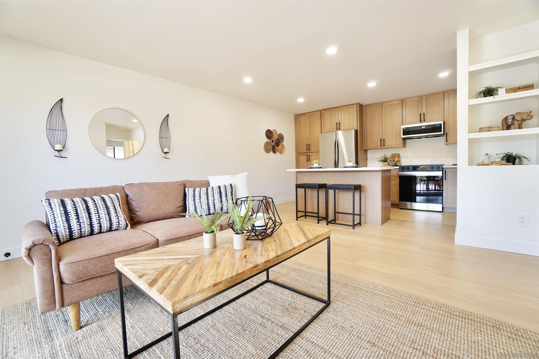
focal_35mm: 15
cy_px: 180
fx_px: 225
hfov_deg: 100.4
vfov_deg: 77.3
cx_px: 270
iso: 400
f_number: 4
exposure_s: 1/60
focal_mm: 10
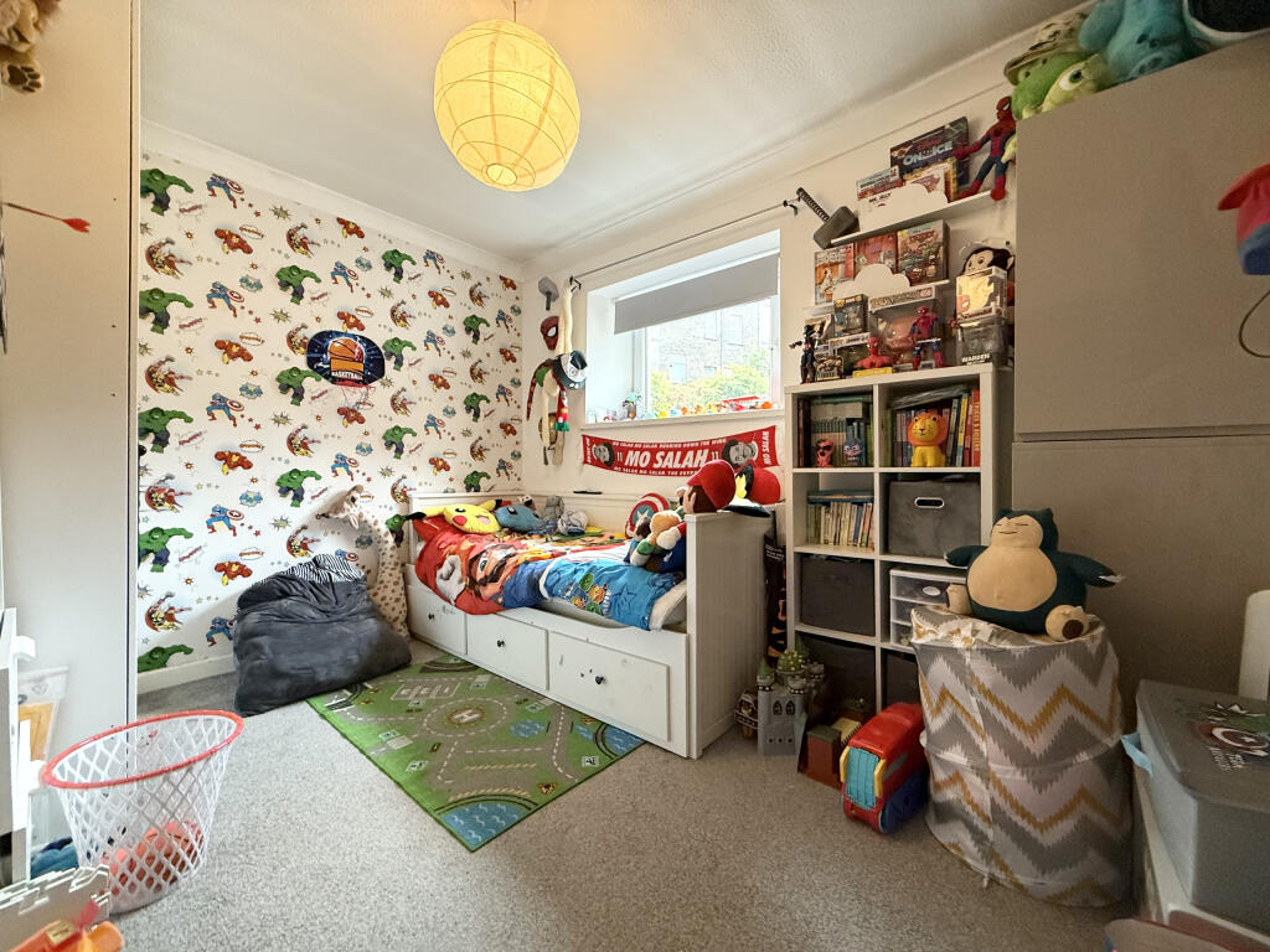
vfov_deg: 85.7
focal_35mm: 14
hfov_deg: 102.1
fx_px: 514
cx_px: 635
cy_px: 476
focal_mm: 2.22
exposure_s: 1/100
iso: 640
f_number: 2.2
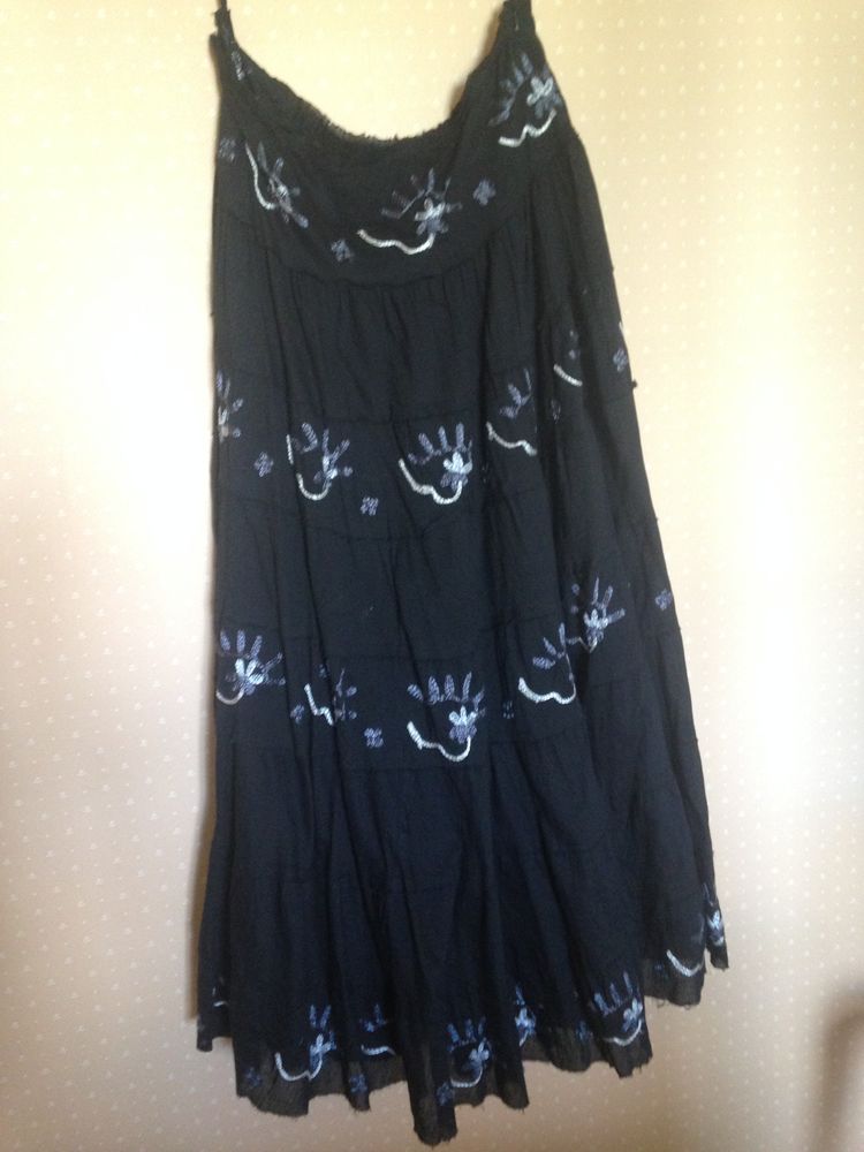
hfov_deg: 42.9
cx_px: 432
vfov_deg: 55.4
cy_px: 576
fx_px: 1098
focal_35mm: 33
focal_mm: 4.12
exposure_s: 1/20
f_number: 2.4
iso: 250
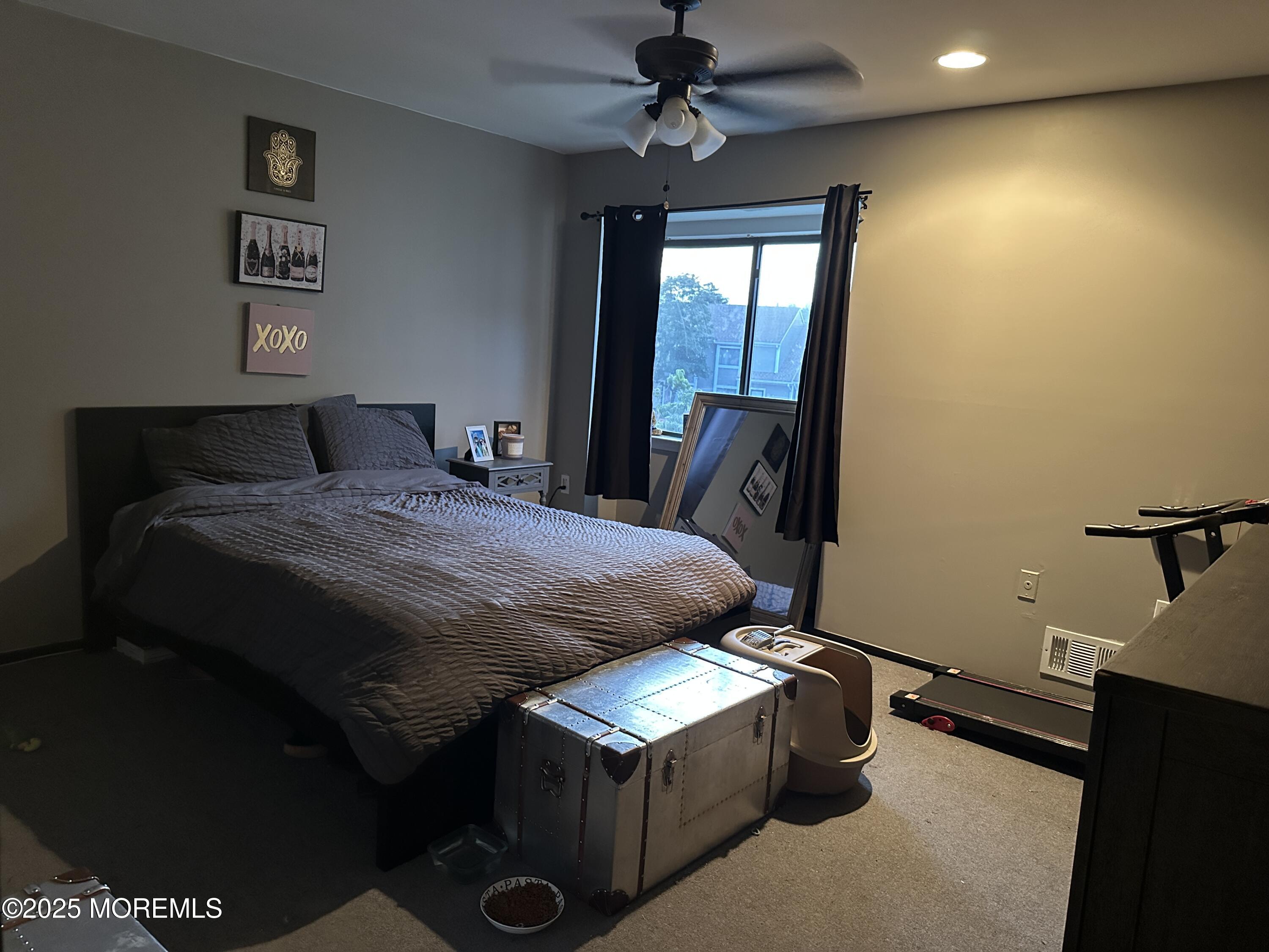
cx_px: 634
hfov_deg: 71.6
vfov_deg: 56.8
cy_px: 476
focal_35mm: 24
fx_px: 880
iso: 800
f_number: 1.78
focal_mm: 6.86
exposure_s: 1/40
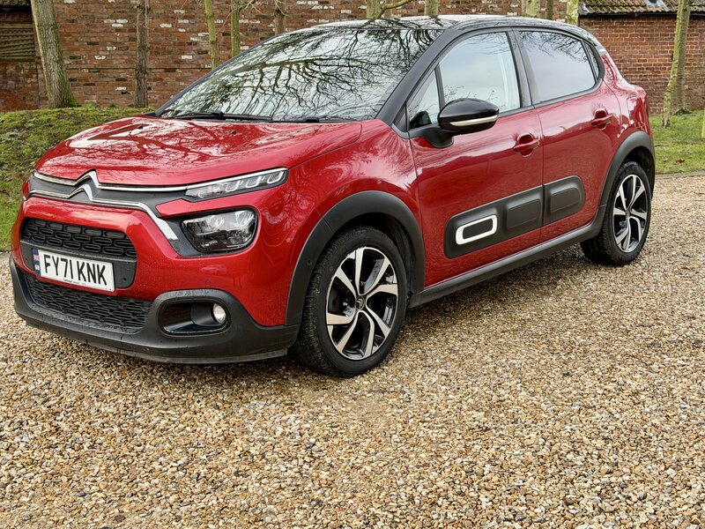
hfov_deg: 39.7
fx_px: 978
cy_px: 264
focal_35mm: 48
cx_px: 352
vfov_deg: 30.3
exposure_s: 1/278
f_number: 1.78
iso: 64
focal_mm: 6.76
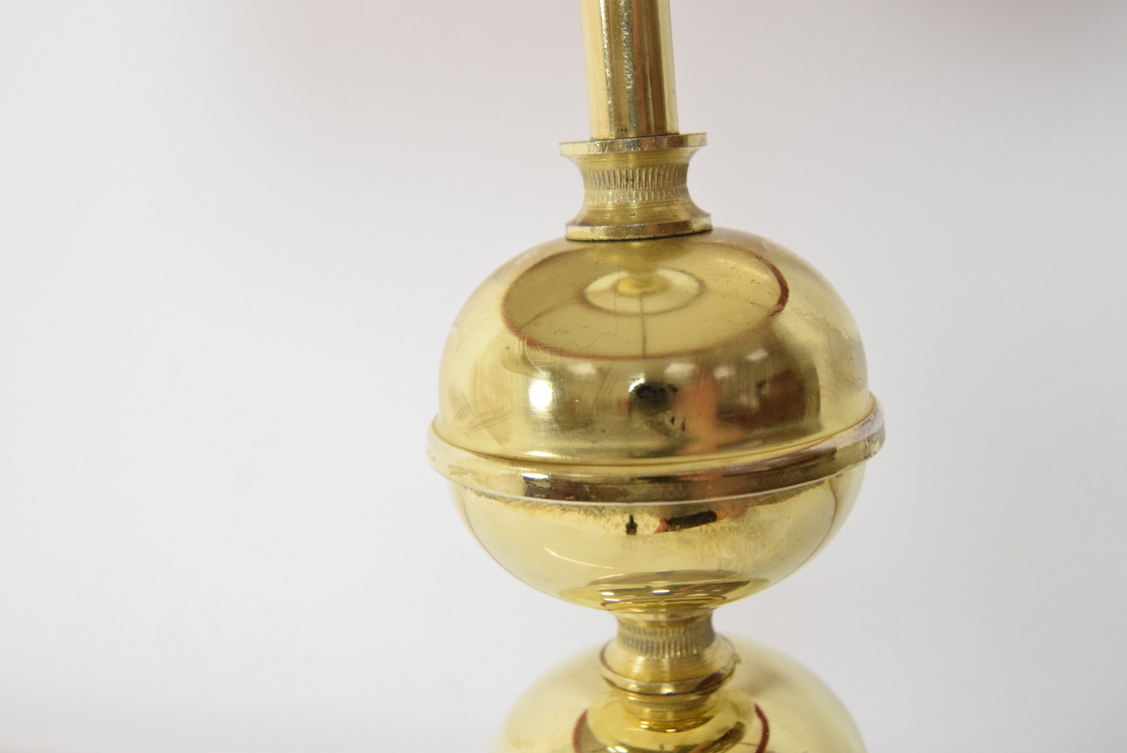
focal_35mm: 40
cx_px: 573
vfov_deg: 33.5
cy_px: 367
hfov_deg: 48.4
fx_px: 1253
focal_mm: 26
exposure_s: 1/160
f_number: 6.3
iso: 1600
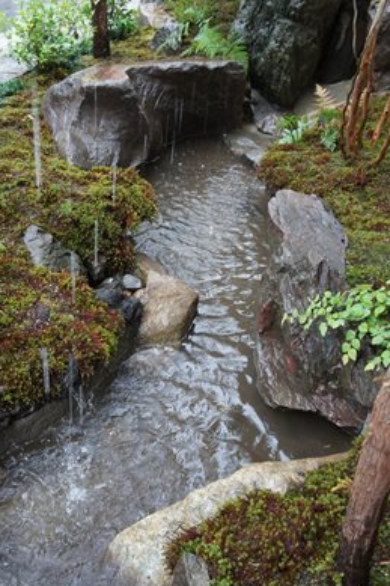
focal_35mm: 37
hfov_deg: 35.9
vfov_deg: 51.9
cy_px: 291
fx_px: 602
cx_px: 191
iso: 1600
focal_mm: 24
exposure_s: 1/50
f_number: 4
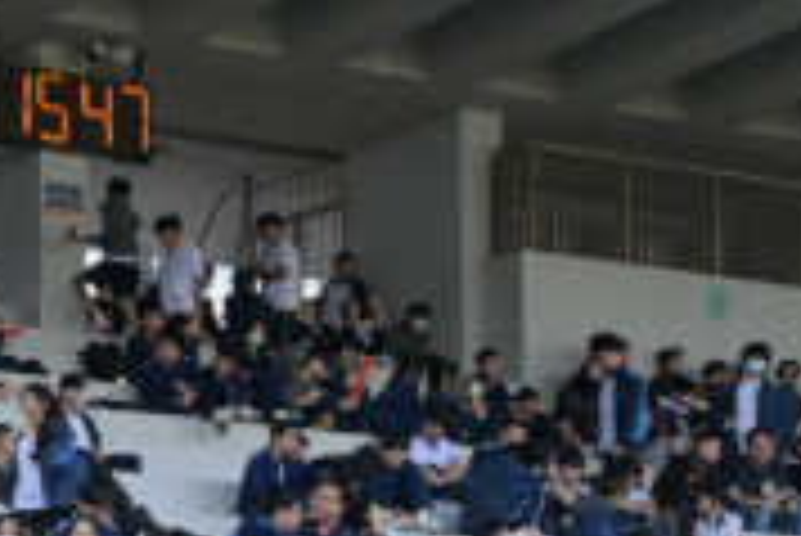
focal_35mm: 141
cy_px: 980
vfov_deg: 9.3
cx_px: -896
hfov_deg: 12.4
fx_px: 3145
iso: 125
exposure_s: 1/60
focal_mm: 21
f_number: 8
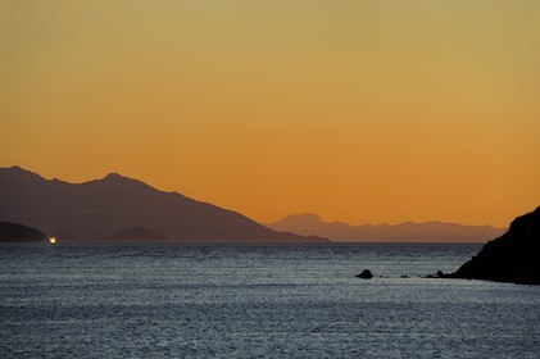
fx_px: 2998
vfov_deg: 6.9
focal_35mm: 200
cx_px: 270
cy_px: 180
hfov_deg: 10.3
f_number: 7.1
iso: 400
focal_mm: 200
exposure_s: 1/400
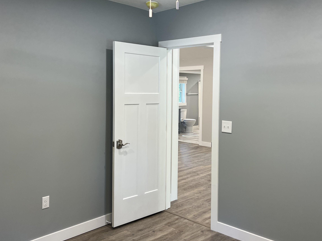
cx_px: 181
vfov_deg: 40.6
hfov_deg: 52.5
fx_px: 326
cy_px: 103
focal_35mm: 35
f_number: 1.5
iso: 80
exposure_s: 1/120
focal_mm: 5.7
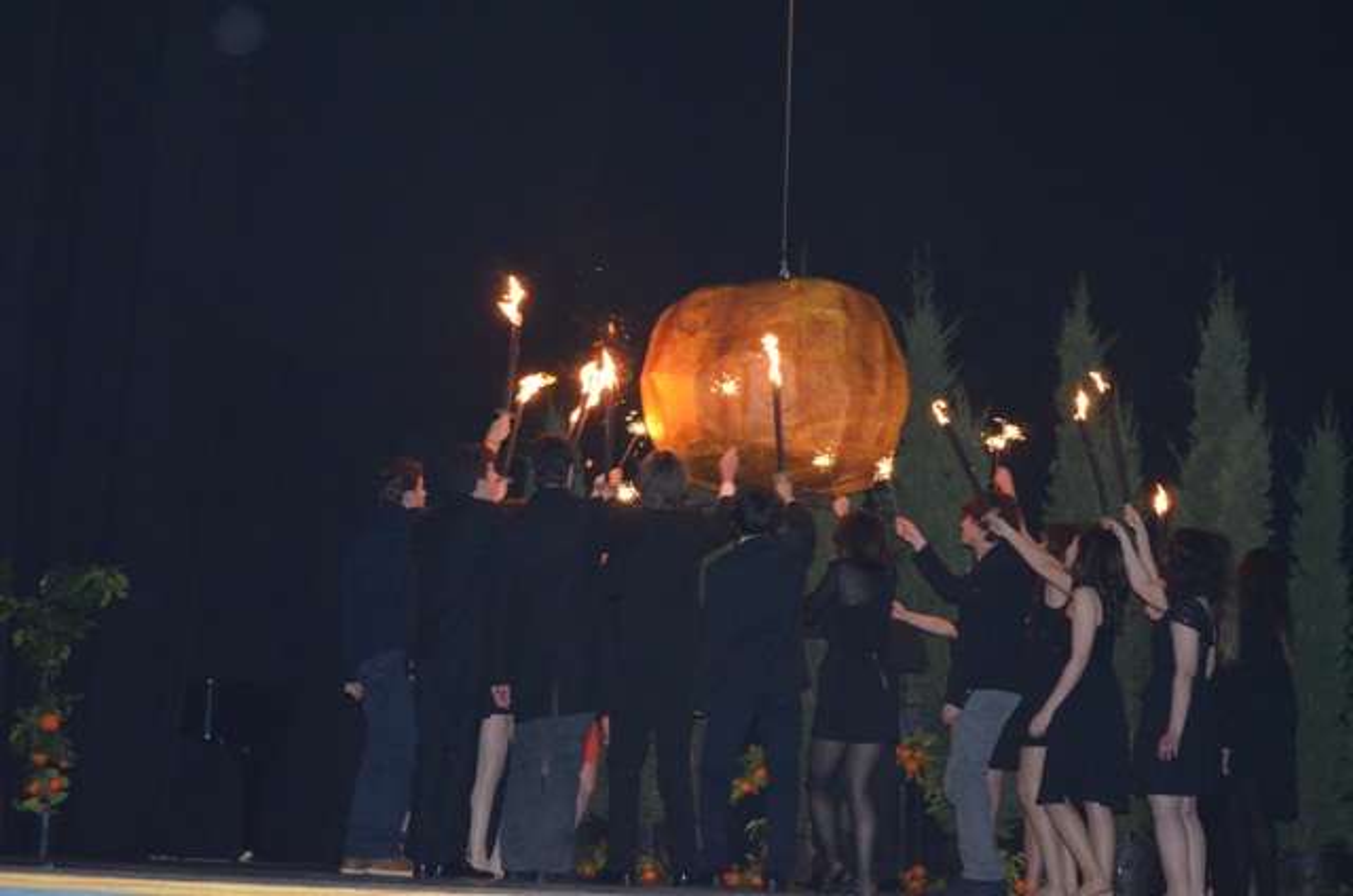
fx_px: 3094
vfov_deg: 16.5
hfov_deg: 24.7
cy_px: 448
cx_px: 676
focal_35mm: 82
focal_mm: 55
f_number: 5.6
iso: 3200
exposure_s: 1/60
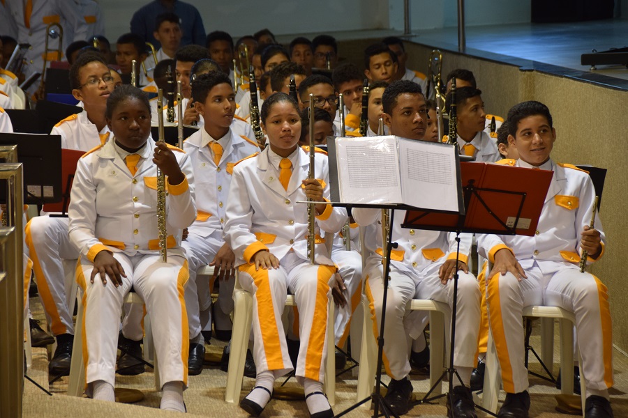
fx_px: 2747
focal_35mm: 158
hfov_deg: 13.0
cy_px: 209
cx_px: 314
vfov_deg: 8.7
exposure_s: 1/60
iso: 720
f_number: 5.6
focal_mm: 105
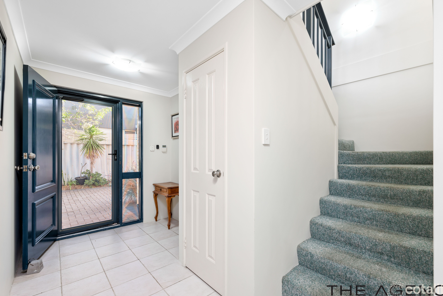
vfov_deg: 73.8
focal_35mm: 16
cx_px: 232
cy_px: 152
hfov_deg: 96.6
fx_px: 197
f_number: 8
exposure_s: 1.3
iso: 100
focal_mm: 15
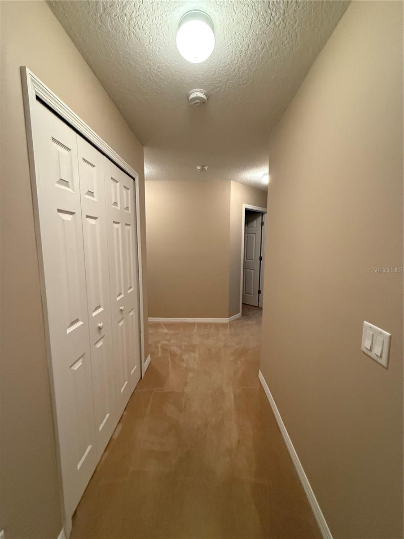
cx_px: 202
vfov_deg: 102.1
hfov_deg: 85.7
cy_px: 270
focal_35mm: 14
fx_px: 218
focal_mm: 2.22
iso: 800
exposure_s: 1/60
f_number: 2.2
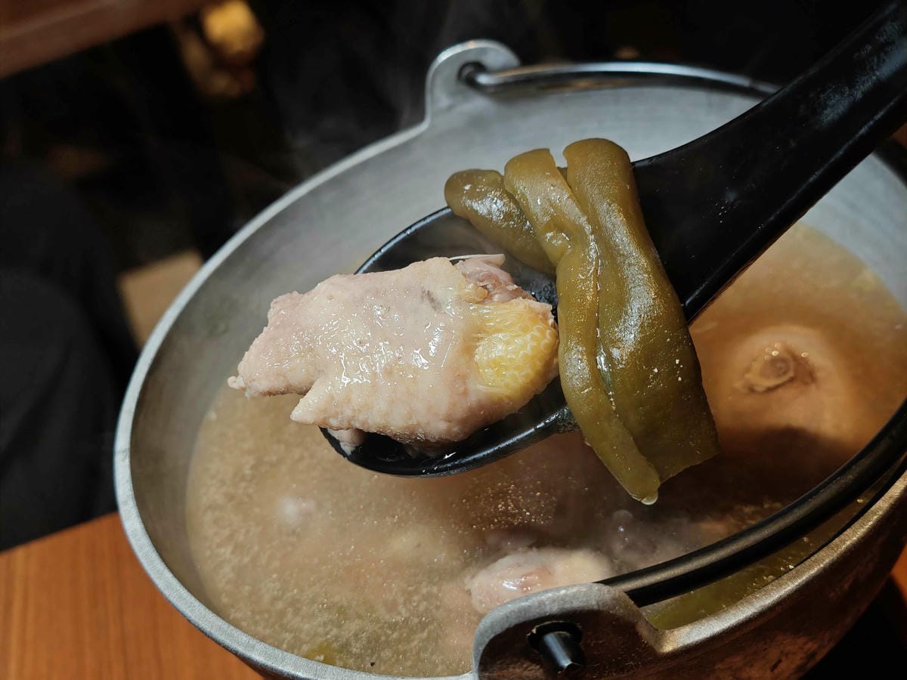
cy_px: 340
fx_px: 1205
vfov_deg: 31.5
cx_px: 454
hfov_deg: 41.2
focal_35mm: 46
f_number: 2.8
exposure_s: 1/60
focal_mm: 8.72
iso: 160
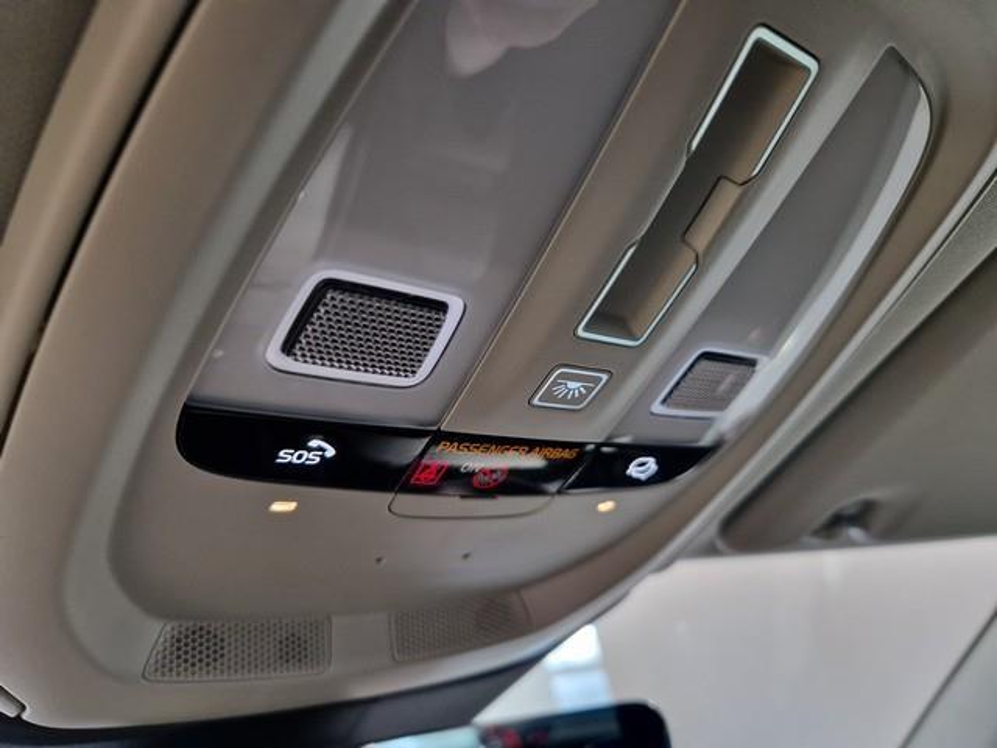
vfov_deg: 58.9
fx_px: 662
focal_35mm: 23
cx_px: 498
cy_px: 374
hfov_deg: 73.9
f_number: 1.8
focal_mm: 5.4
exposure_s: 1/50
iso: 250
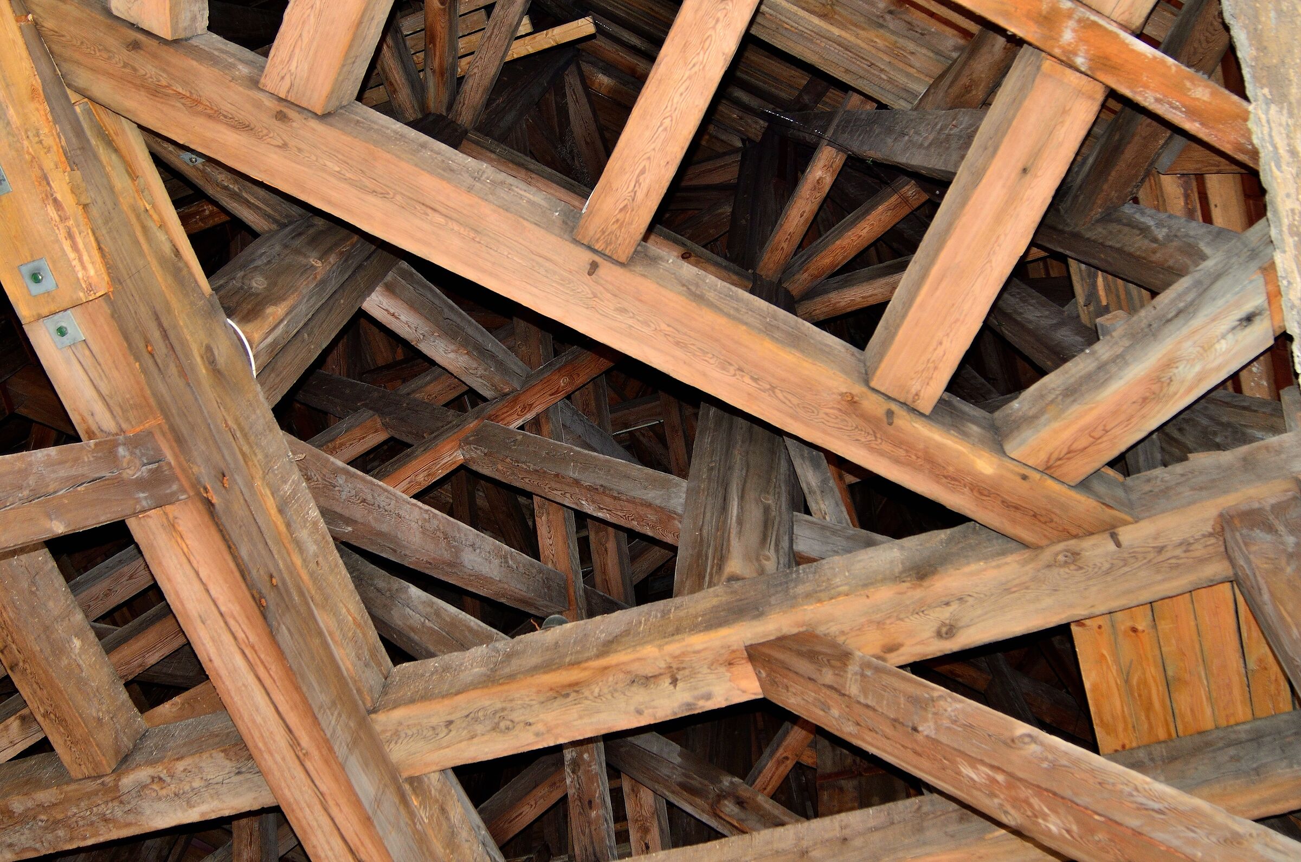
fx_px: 1298
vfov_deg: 36.7
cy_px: 431
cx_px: 650
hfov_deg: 53.2
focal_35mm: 36
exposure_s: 1/60
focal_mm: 24
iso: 200
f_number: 3.5
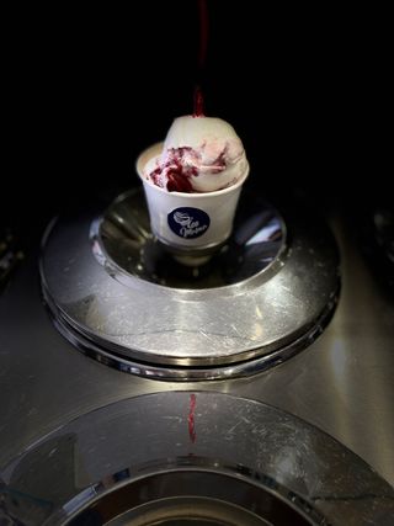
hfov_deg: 53.0
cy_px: 263
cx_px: 197
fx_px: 395
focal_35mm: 26
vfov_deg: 67.3
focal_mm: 4.2
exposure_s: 1/50
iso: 80
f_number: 1.6
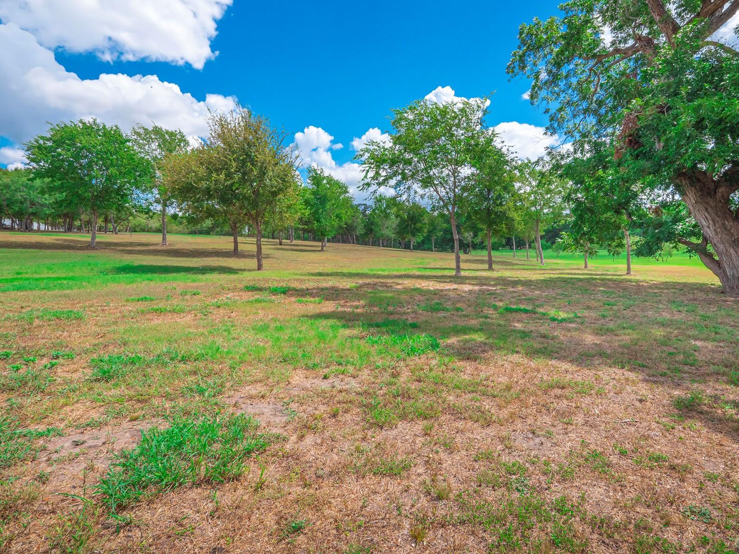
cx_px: 404
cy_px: 246
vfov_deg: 68.5
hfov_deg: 84.4
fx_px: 406
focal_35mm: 19
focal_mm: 7
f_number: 8
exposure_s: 1/500
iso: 200
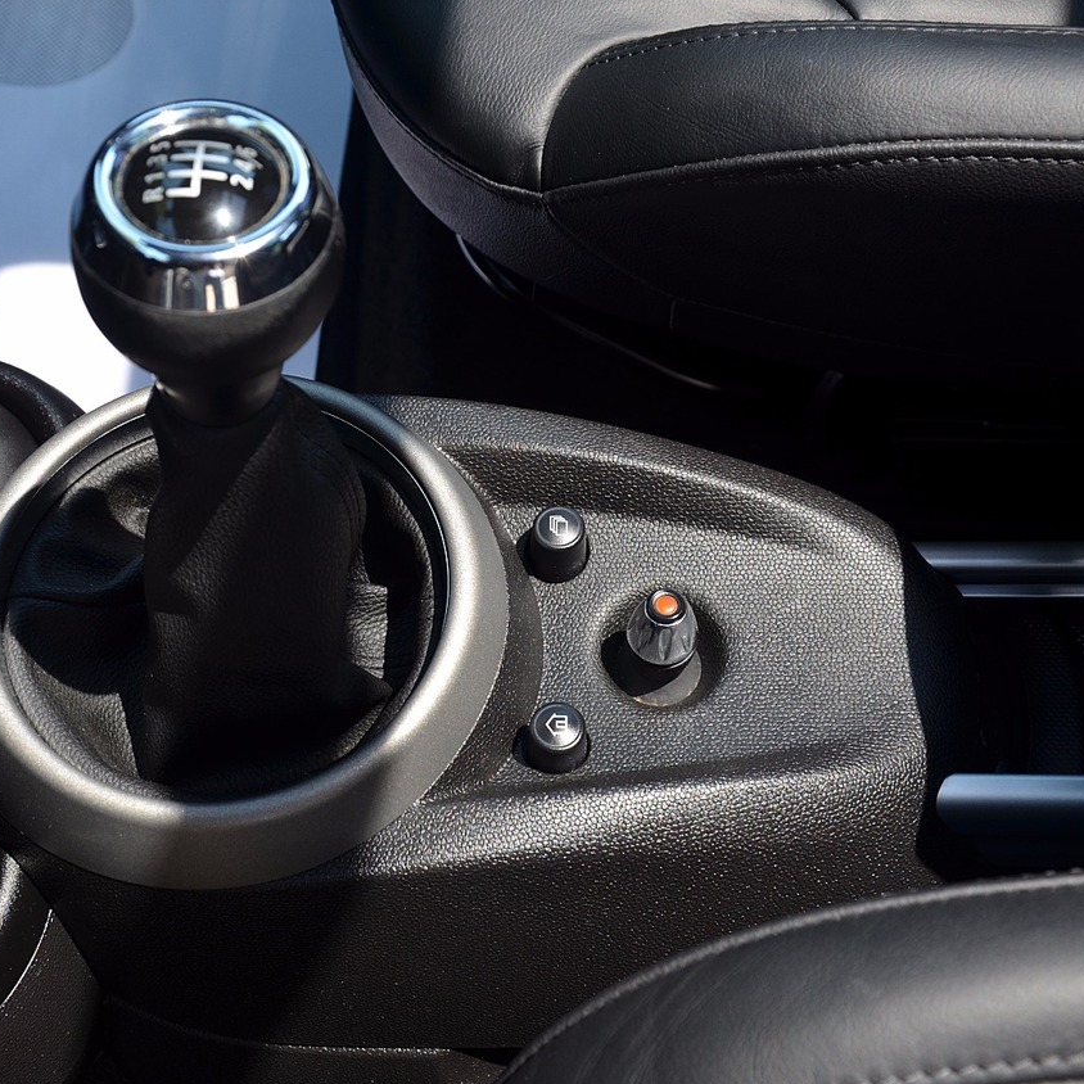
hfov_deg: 31.4
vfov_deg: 31.6
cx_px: 371
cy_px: 542
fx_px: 1913
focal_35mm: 54
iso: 200
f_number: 6.3
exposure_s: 1/160
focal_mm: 28
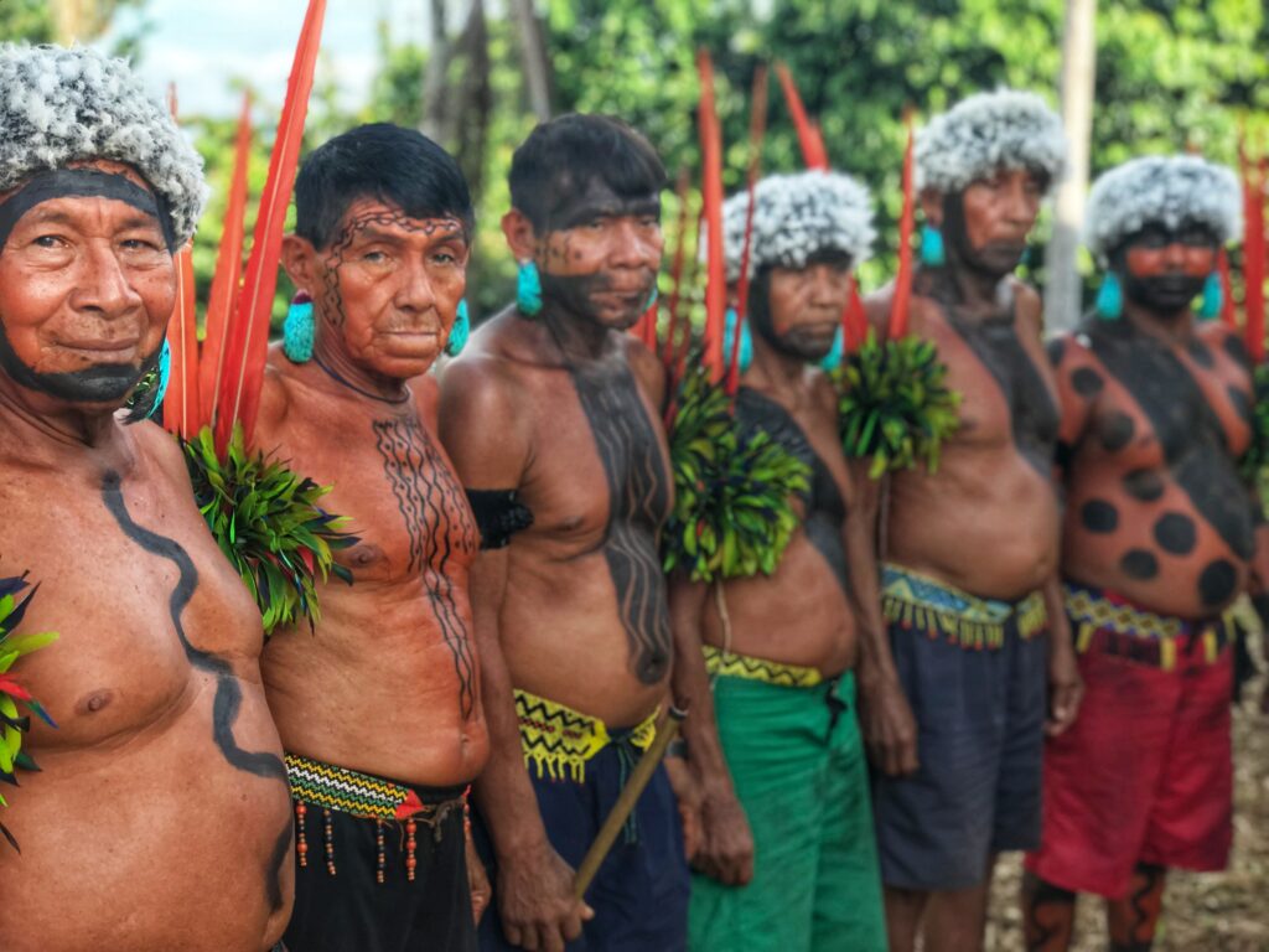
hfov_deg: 33.8
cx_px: 634
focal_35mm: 57
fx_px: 2090
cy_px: 476
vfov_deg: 25.7
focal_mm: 6.6
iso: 20
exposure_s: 1/130
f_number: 2.8
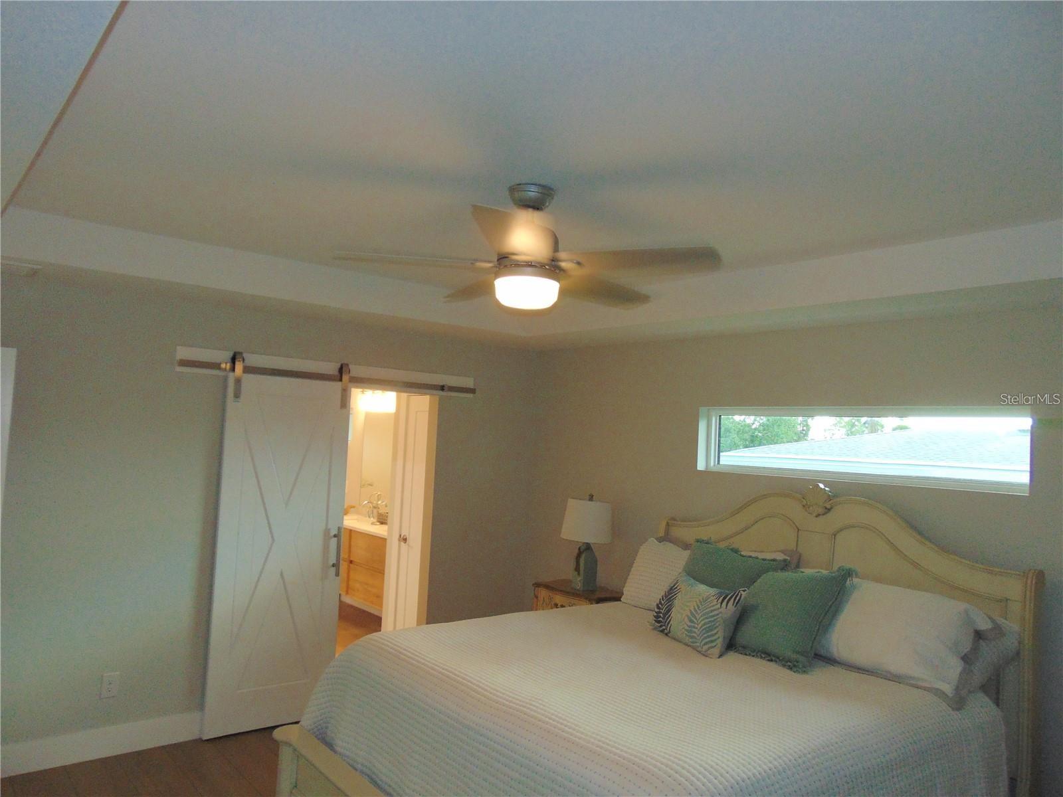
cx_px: 532
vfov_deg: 54.9
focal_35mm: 25
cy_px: 398
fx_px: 768
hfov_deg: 69.4
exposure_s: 1/30
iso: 200
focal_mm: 4.5
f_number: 3
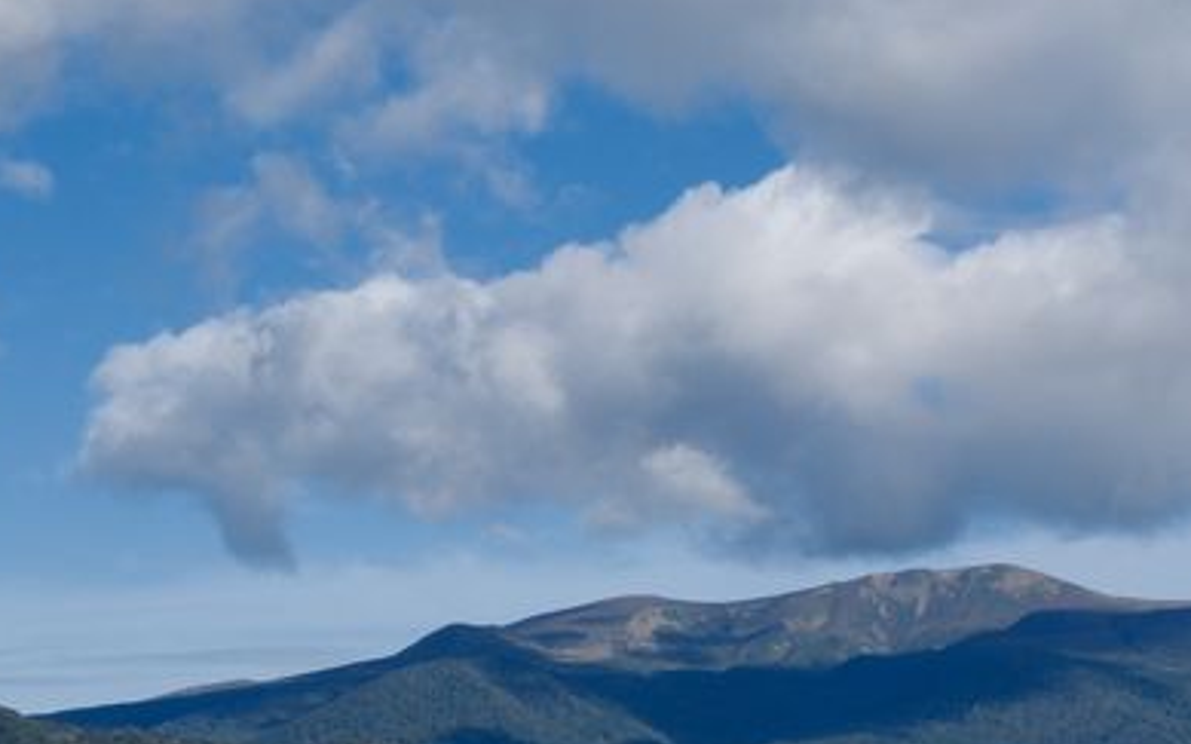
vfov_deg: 13.1
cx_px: 943
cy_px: 488
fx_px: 3245
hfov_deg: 20.6
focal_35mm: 100
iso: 125
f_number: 13
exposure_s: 1/125
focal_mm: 30.8
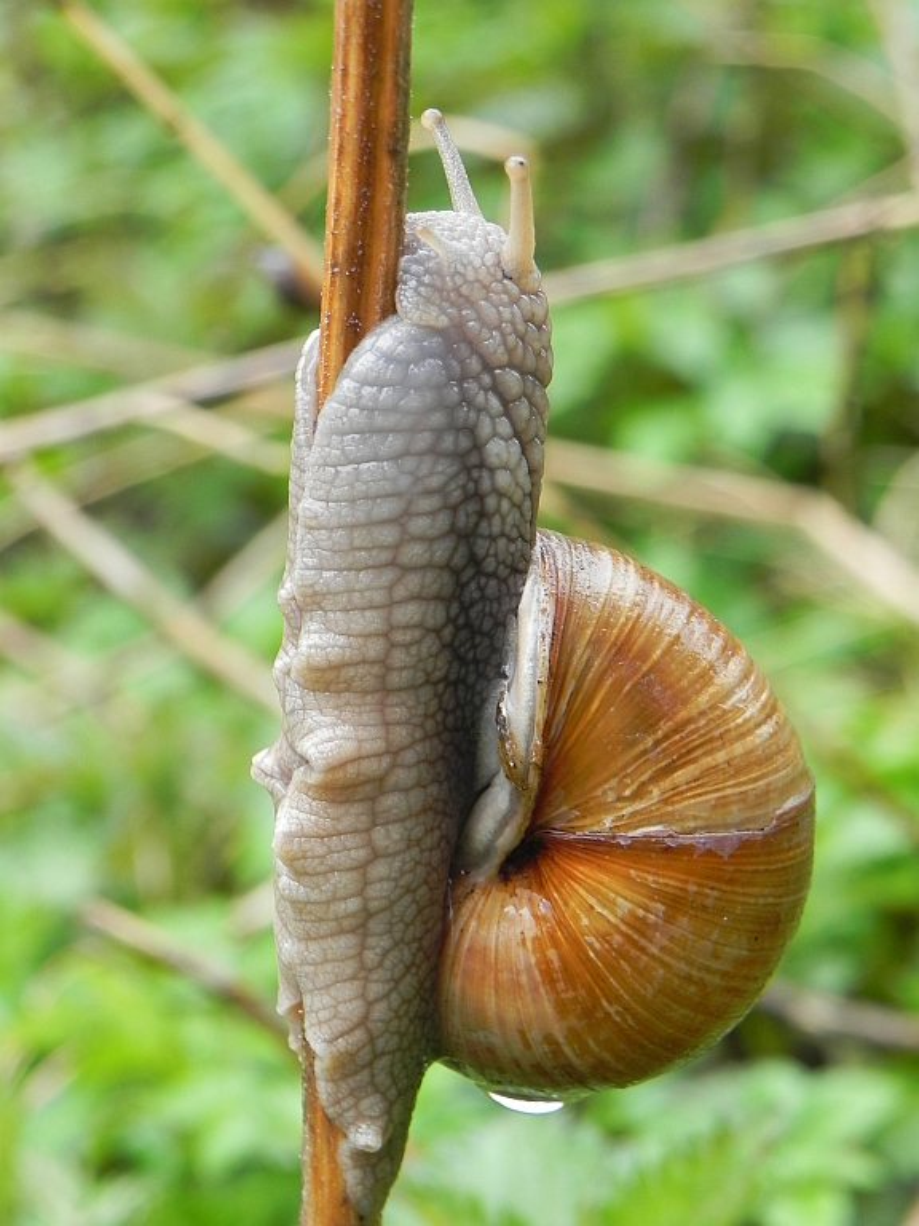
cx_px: 460
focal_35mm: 105
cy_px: 613
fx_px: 3717
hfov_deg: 14.1
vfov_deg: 18.7
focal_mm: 18.8
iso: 160
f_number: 4
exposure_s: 1/120
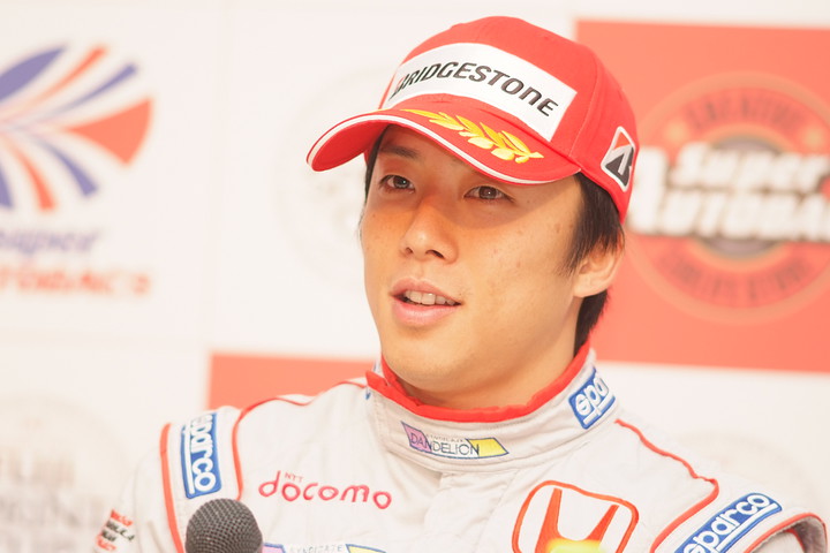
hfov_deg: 7.6
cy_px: 276
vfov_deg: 5.1
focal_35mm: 270
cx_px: 415
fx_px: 6225
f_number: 2.8
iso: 400
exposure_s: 1/125
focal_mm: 180
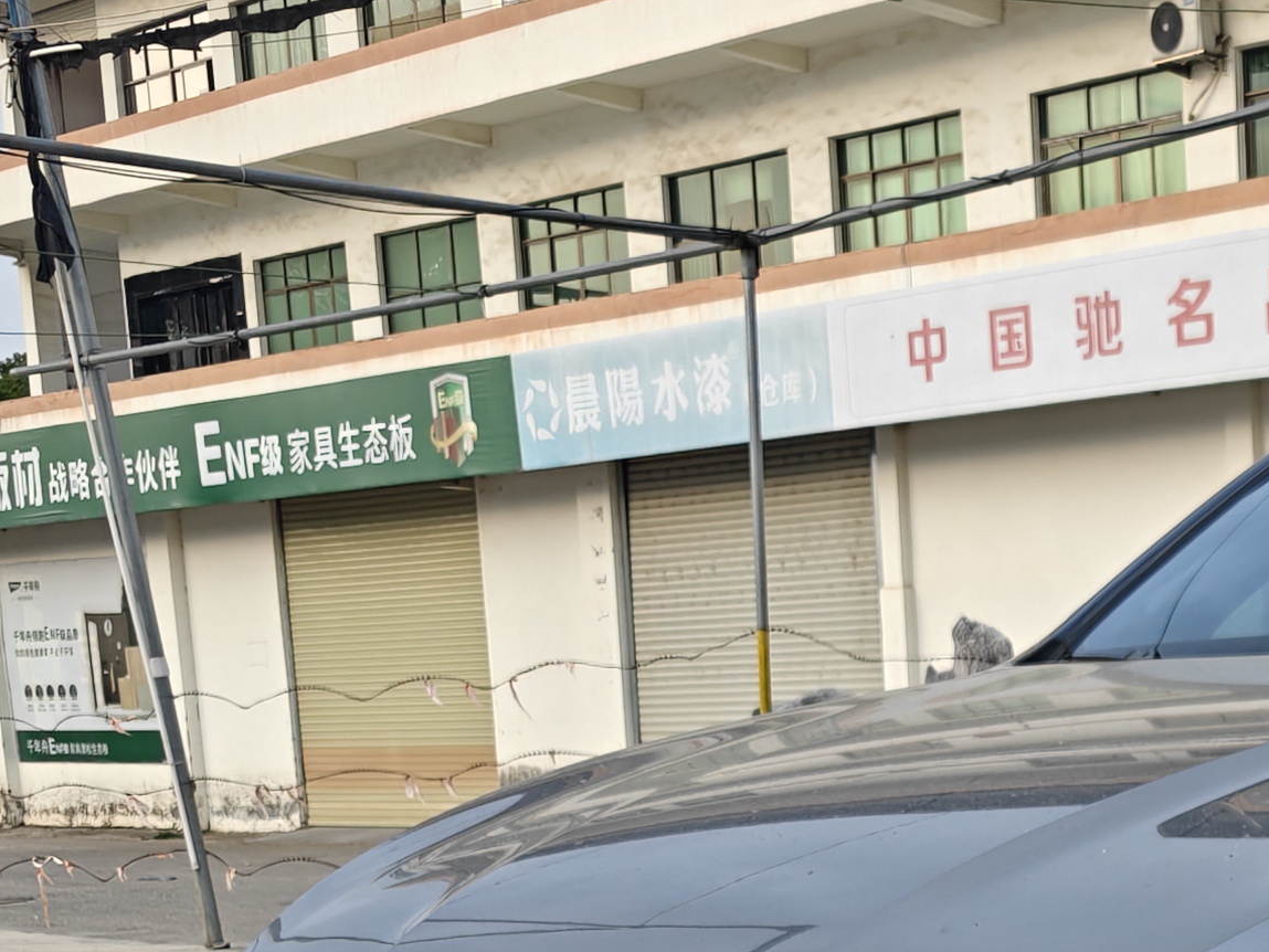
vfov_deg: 16.9
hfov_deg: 22.1
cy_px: 1254
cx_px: 1501
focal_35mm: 82
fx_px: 3006
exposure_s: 1/388
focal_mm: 6.06
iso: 80
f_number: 1.6
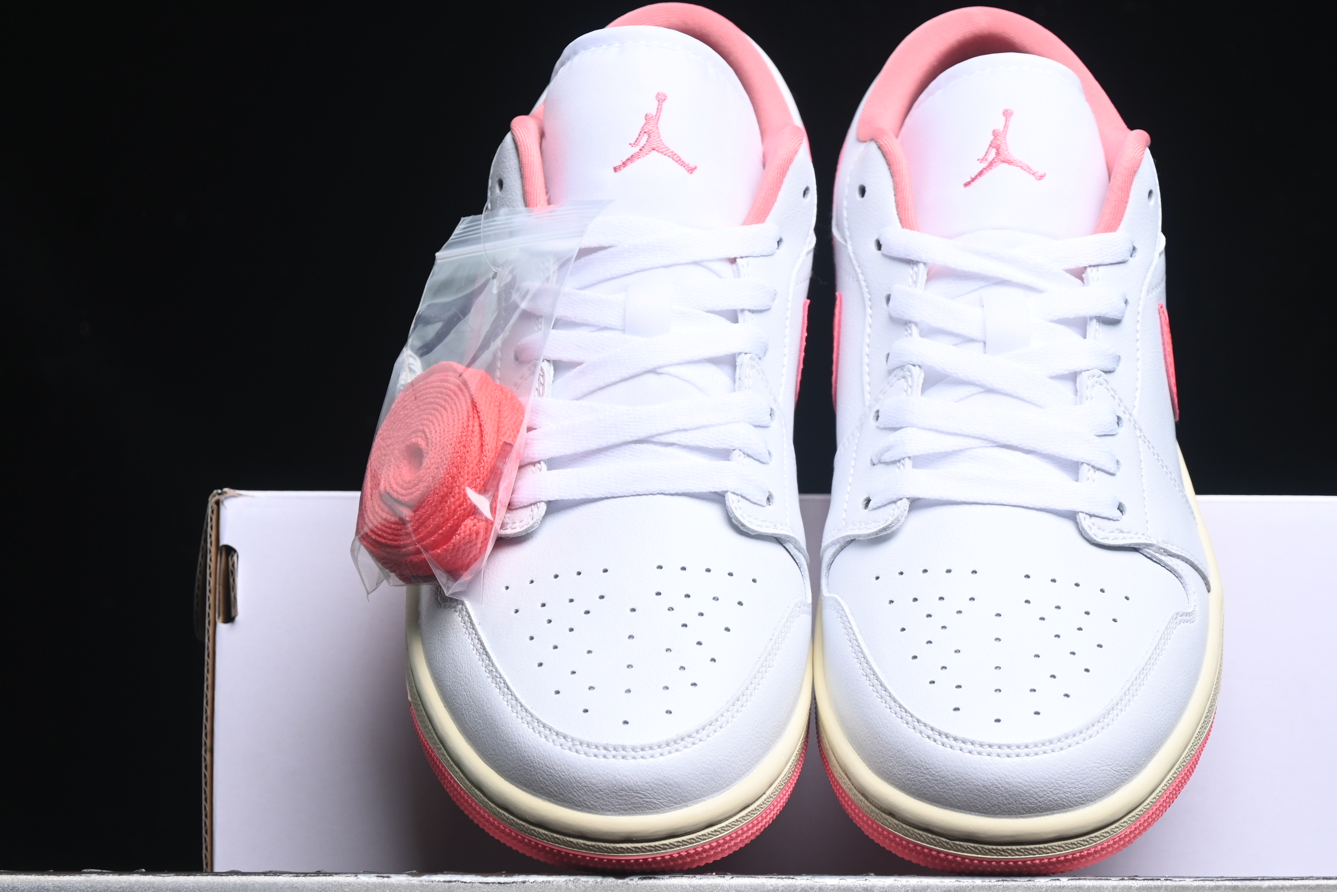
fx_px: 3454
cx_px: 820
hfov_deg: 21.9
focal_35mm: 93
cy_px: 528
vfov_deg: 14.7
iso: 160
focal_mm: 50
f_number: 6.3
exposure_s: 1/60
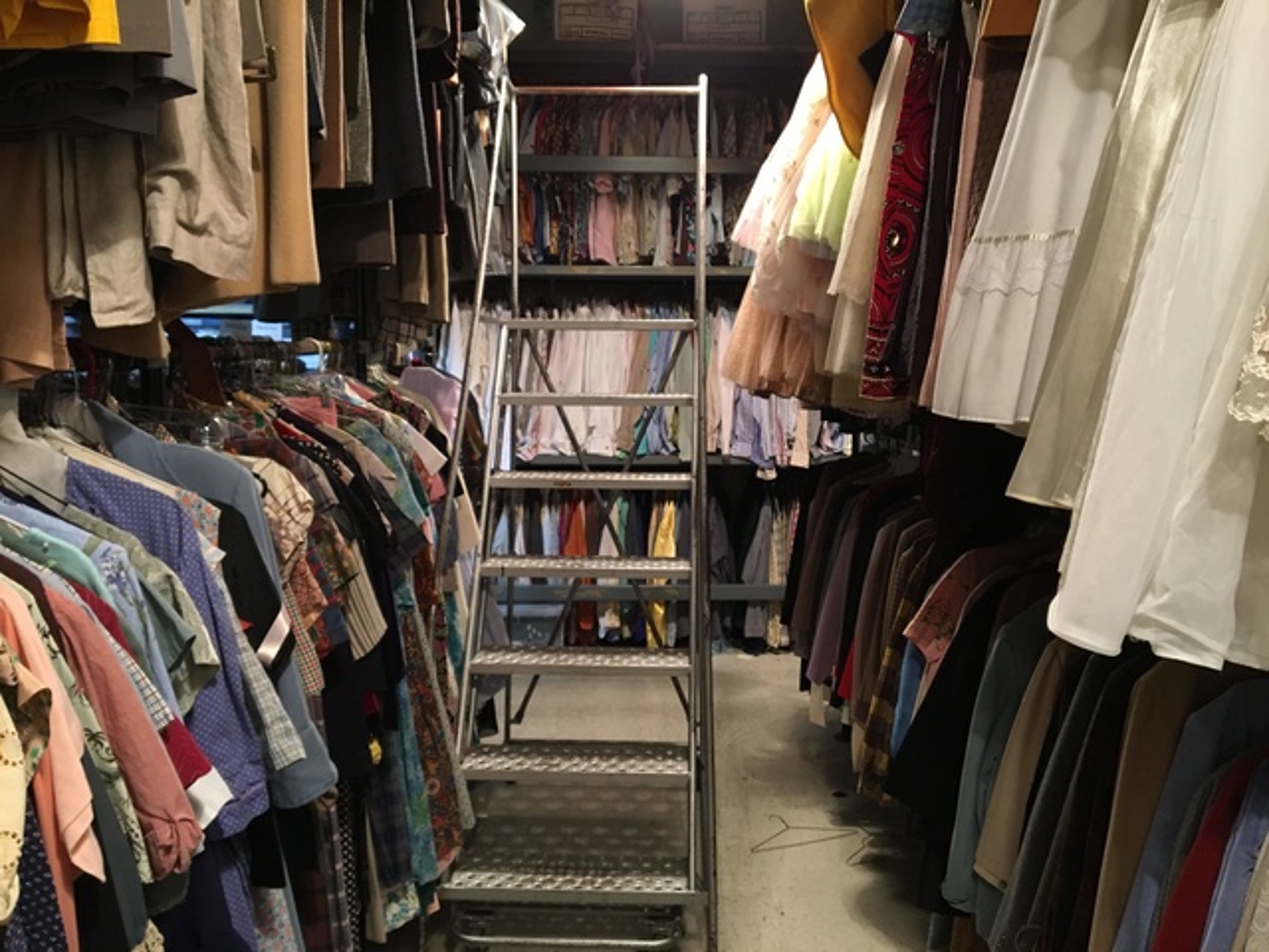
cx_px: 634
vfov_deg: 48.2
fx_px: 1063
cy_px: 476
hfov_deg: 61.7
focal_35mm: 29
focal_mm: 4.15
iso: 125
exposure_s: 1/30
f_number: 2.2
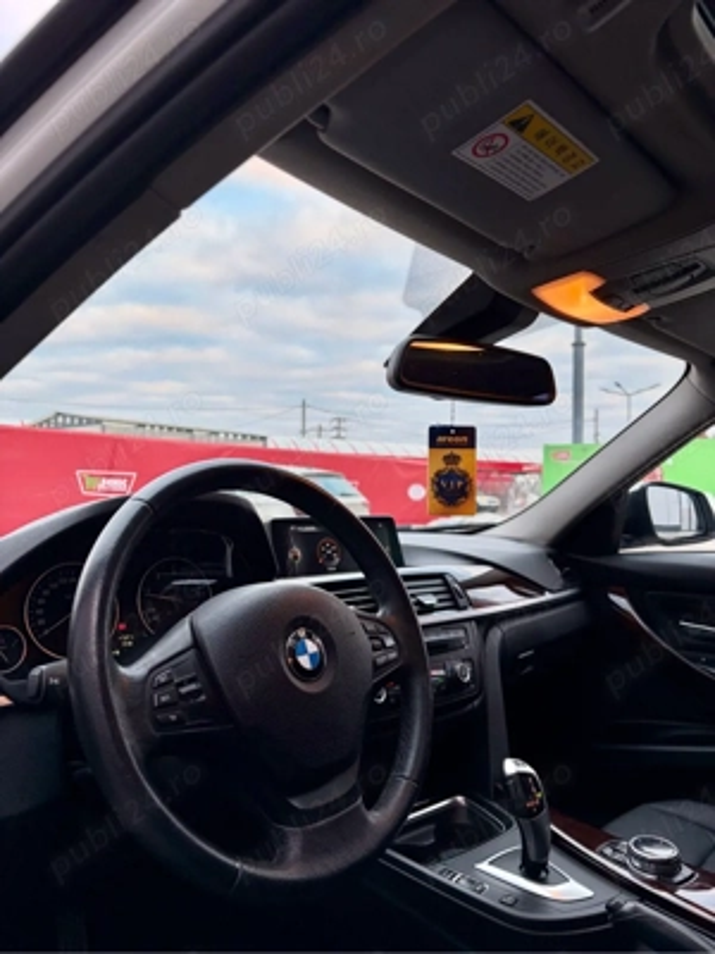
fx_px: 716
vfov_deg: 67.3
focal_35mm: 26
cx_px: 358
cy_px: 477
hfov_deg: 53.1
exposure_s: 1/80
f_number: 1.6
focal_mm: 5.96
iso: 50
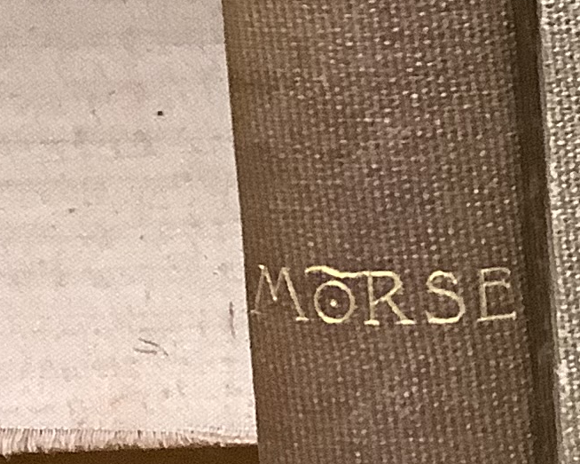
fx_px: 2592
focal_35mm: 151
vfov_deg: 10.2
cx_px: 912
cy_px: 143
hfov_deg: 12.1
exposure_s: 1/30
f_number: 2.4
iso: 320
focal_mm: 3.3
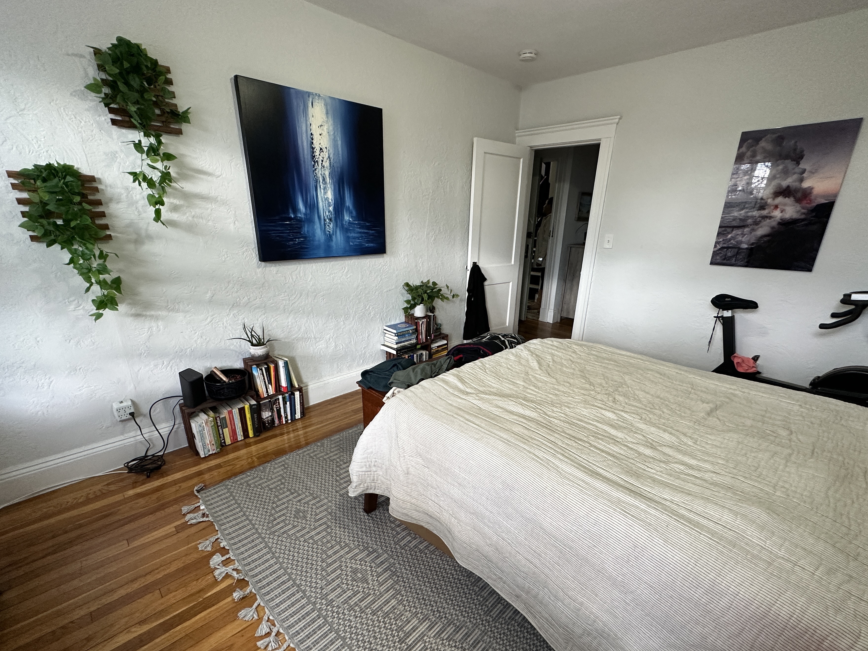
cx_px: 437
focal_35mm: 16
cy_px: 371
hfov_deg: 94.5
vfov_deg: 77.7
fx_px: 401
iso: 200
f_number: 2.2
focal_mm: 2.22
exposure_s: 1/60
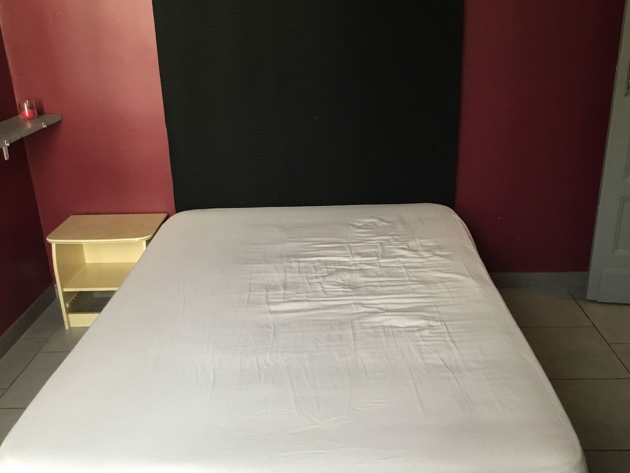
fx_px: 637
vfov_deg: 40.7
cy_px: 246
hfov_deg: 52.6
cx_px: 317
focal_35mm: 35
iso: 125
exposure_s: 1/33
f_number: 2.4
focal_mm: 3.3
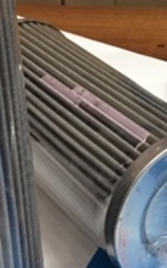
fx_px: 773
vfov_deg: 19.4
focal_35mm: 106
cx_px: 206
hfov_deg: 12.0
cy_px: 50
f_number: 2.2
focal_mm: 4.15
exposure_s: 1/8
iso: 100
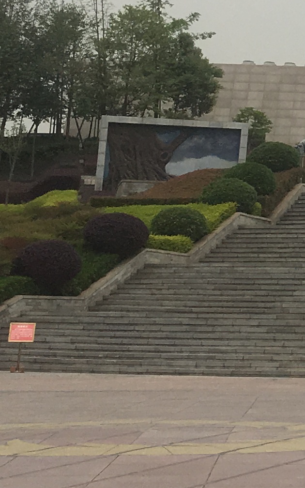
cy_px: 39
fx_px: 1636
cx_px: 806
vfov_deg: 16.7
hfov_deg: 9.2
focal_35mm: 123
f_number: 2.2
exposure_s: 1/3344
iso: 25
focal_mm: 4.15
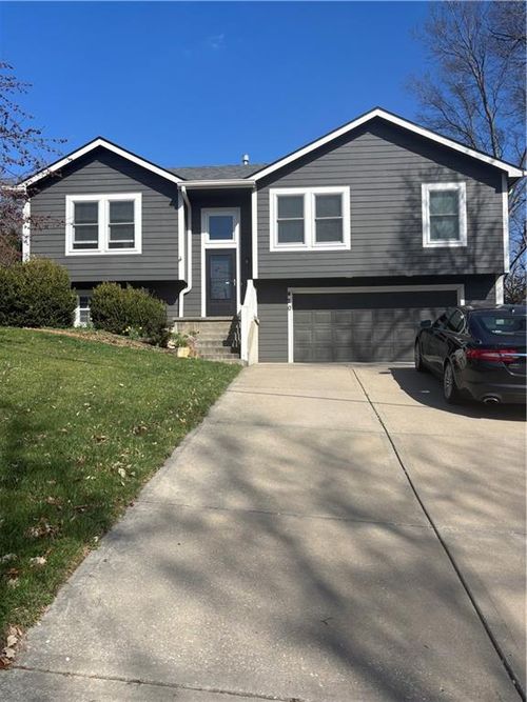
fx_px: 528
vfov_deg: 67.3
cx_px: 264
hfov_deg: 53.0
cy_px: 351
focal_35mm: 26
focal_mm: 5.96
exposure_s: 1/3311
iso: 50
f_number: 1.6
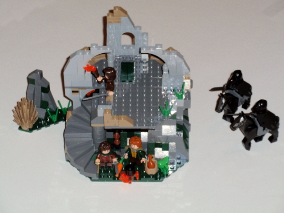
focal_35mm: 118
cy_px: 106
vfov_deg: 12.6
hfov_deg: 16.7
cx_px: 142
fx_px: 968
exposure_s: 1/160
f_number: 5.1
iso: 200
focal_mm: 20.88
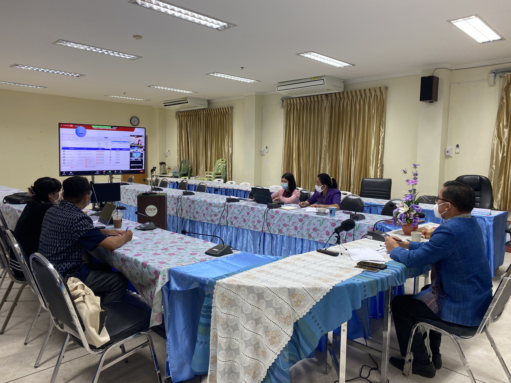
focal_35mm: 26
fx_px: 384
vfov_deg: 53.1
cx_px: 256
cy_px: 192
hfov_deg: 67.3
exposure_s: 1/50
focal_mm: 4.25
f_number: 1.8
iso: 80
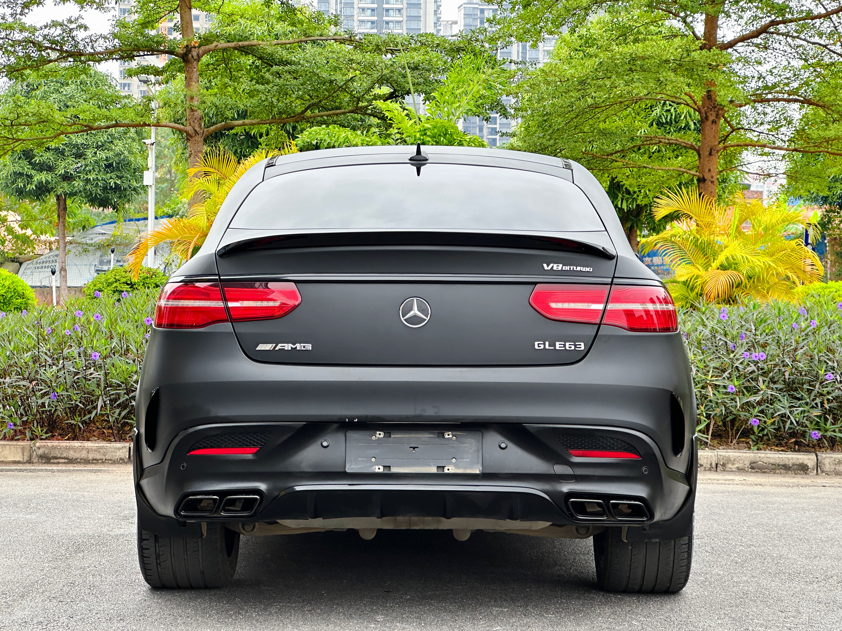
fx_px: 1873
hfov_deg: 25.3
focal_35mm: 77
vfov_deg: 19.1
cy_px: 316
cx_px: 421
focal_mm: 9
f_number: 2.8
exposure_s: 1/99
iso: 80
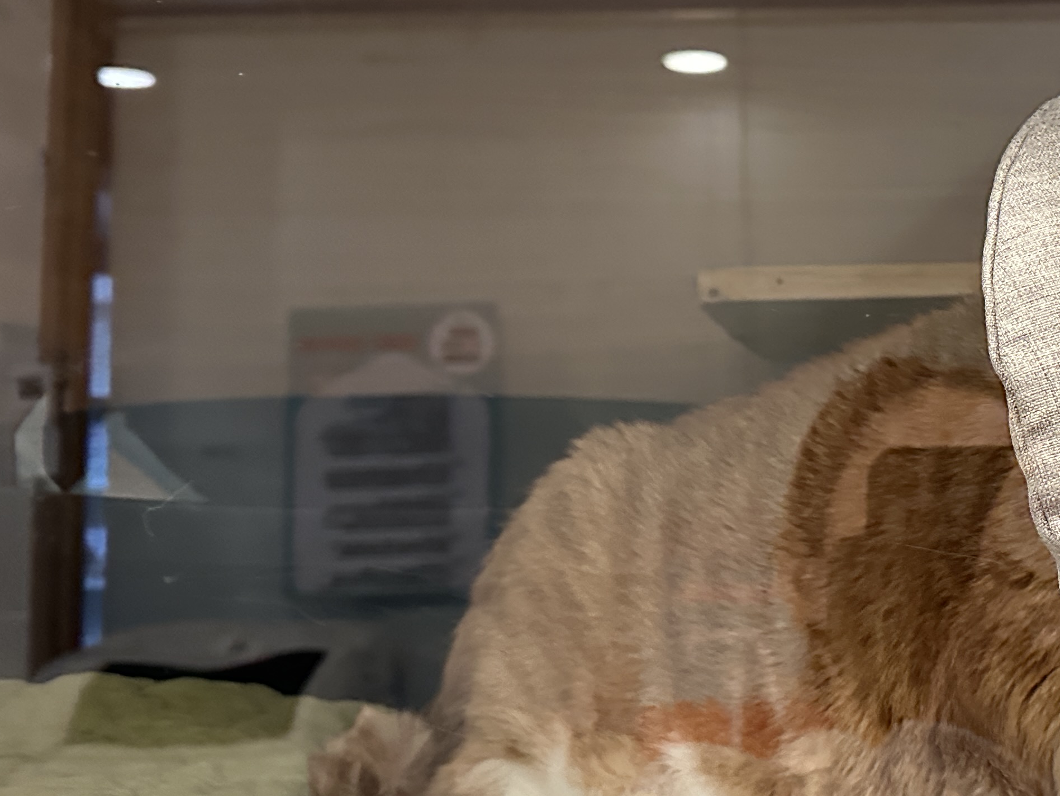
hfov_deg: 34.8
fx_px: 1562
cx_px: 1002
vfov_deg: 28.4
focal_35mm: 51
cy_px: 287
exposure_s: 1/60
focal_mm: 6.86
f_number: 1.78
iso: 800
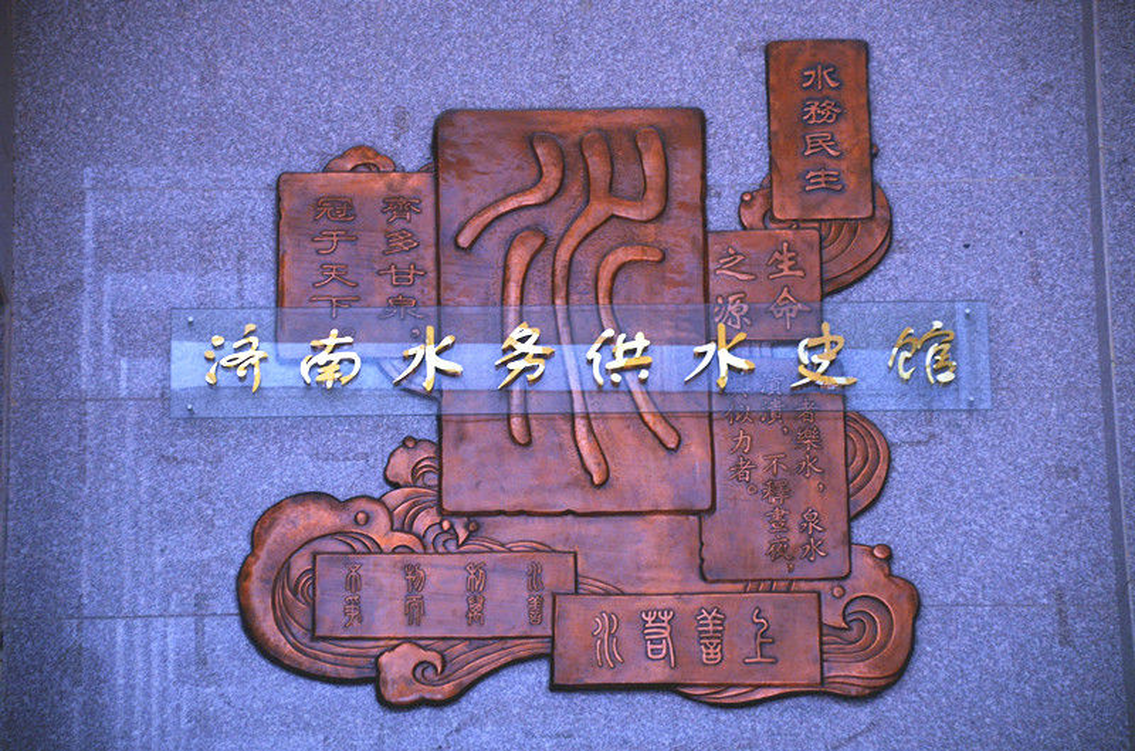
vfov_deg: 8.9
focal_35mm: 153
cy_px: 376
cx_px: 568
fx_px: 4811
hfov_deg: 13.5
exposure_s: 1/80
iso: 400
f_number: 5.6
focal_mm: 102
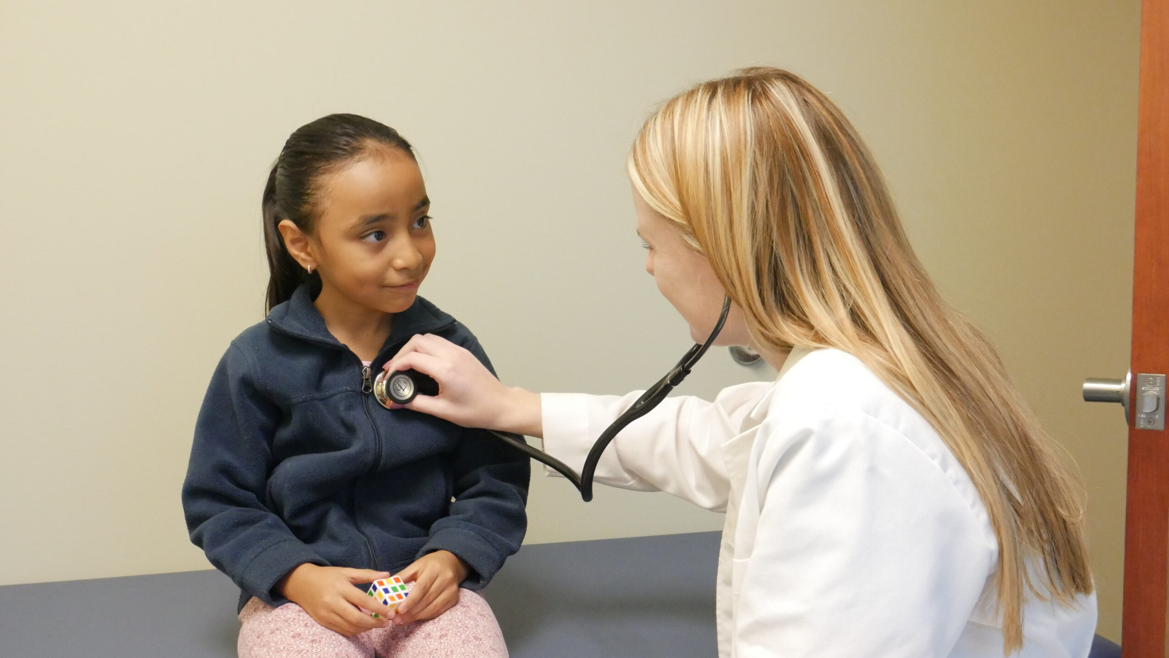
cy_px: 351
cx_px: 584
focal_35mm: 46
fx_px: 1426
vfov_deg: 26.0
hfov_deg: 44.6
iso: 3200
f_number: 5.6
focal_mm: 21
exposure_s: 1/60
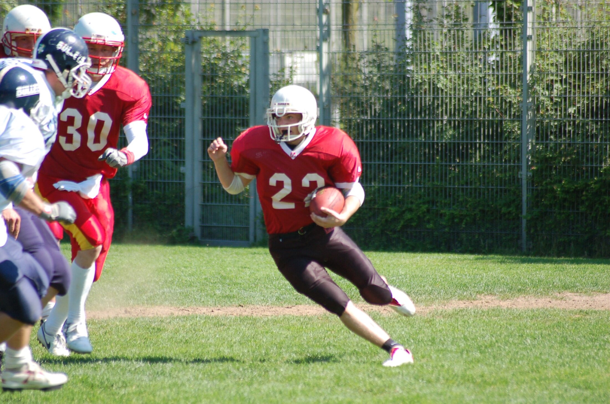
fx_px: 6088
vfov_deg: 3.8
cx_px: 305
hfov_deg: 5.7
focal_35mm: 360
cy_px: 202
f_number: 5.3
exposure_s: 1/640
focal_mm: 240
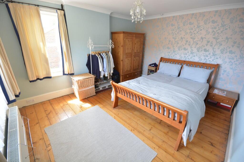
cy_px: 81
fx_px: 102
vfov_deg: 77.3
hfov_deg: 100.4
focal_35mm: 15
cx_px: 122
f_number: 8
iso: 400
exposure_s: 1/15
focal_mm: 10
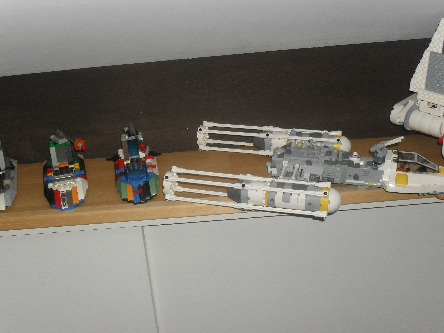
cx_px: 222
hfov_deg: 38.9
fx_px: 628
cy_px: 166
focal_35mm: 49
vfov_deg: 29.7
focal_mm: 8.7
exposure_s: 1/45
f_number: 3.9
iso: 200
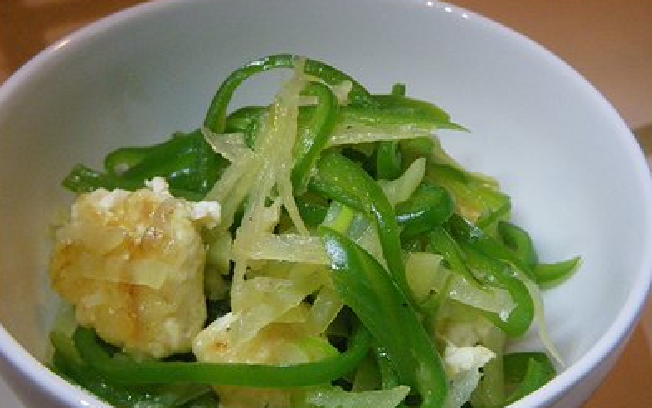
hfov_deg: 36.9
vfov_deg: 23.6
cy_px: 236
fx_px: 978
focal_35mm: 55
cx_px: 322
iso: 800
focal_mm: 9.1
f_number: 4.4
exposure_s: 1/60
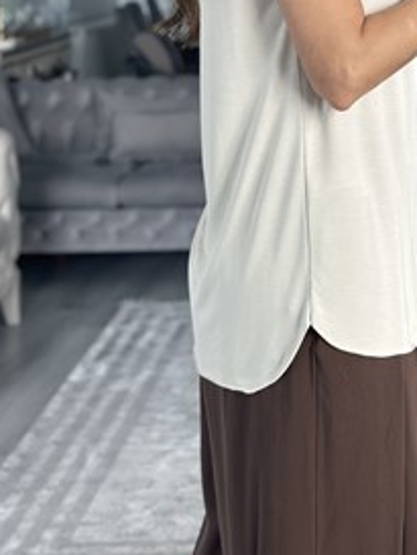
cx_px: 332
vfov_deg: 21.5
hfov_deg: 16.5
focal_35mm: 89
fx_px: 1428
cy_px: 53
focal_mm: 6.86
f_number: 1.78
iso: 125
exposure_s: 1/113
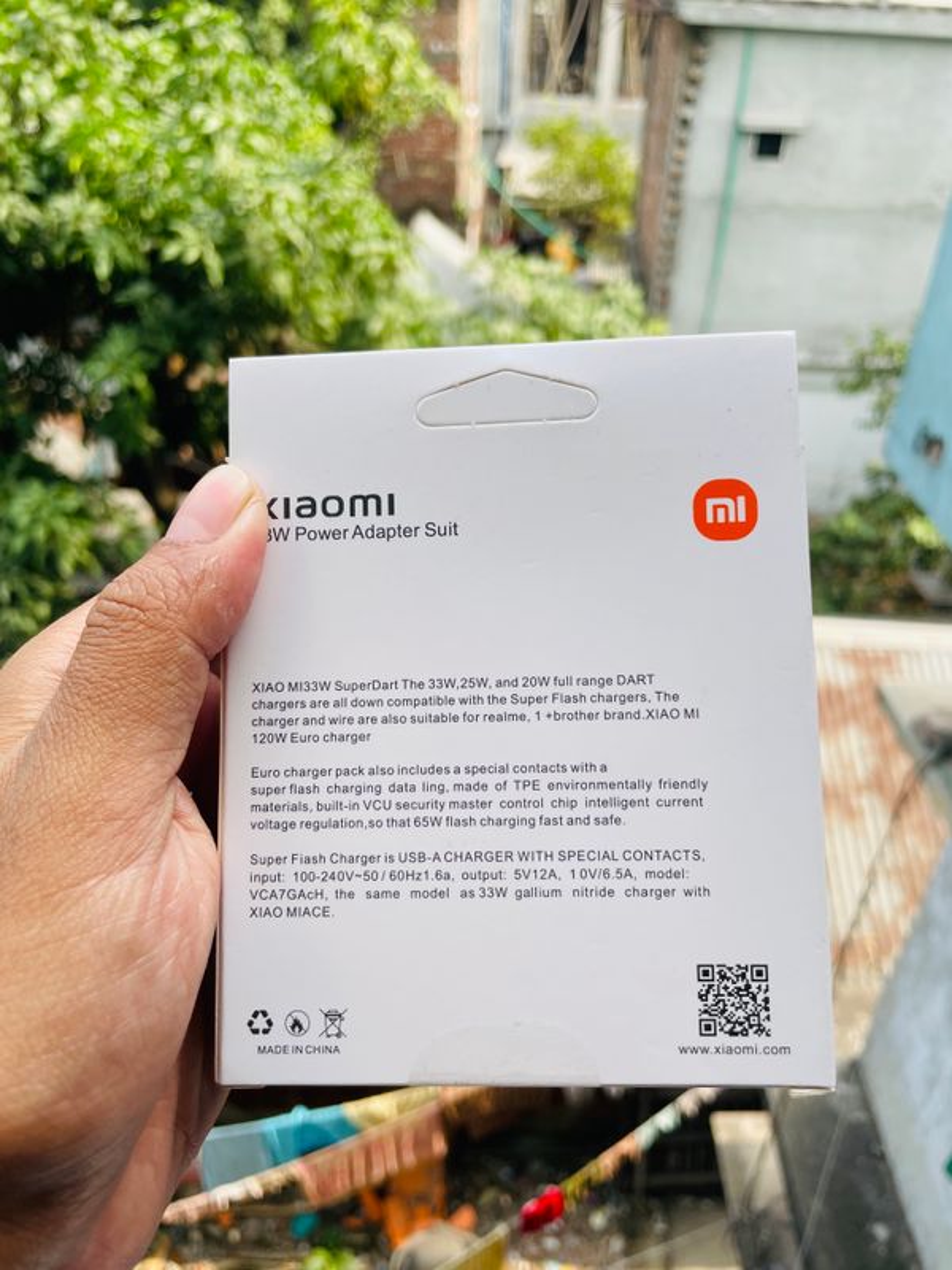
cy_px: 635
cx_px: 476
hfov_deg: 53.1
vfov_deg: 67.3
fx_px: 953
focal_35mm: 26
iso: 32
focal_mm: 4.2
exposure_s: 1/849
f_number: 1.6
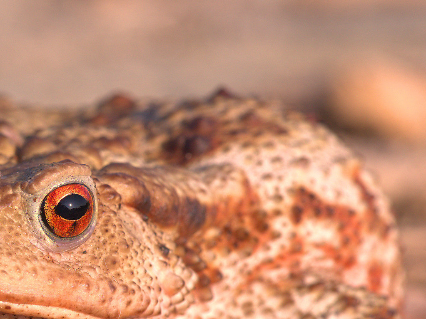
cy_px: 237
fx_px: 2916
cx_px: -52
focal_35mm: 237
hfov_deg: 8.3
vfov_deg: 6.3
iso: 400
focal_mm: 105
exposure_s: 1/500
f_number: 11
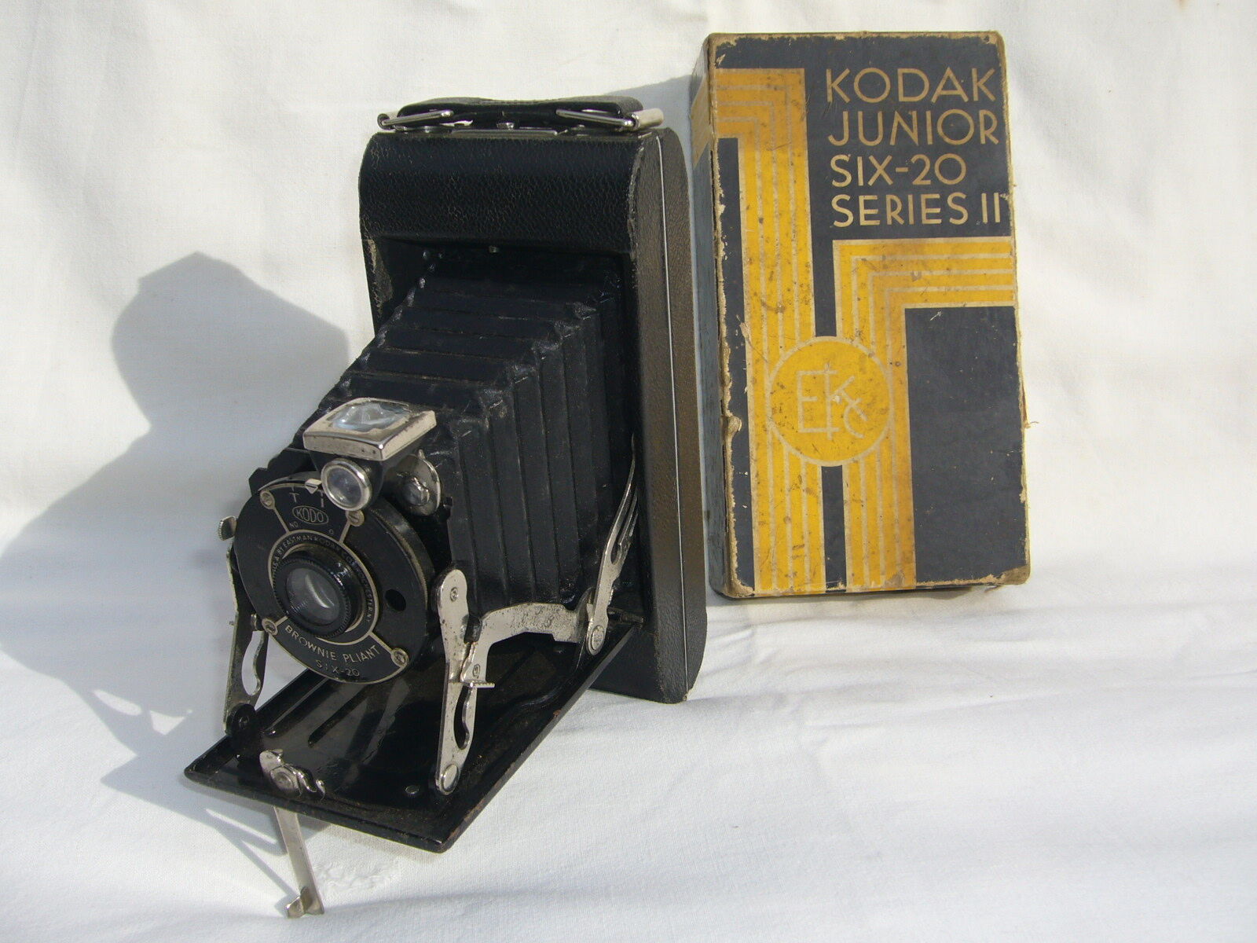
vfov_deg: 40.7
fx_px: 1271
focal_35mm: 35
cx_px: 628
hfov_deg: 52.6
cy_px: 472
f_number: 5.6
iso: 80
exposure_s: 1/500
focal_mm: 5.8
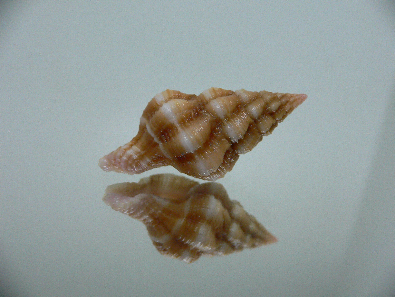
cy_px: 148
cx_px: 198
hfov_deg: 52.6
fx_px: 399
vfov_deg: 40.7
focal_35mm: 35
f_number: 2.8
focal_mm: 4.6
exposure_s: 1/60
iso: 200
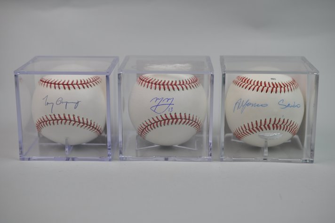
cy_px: 112
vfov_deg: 22.6
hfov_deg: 33.4
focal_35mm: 60
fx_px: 558
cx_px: 168
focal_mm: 40
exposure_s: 1/80
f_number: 4.5
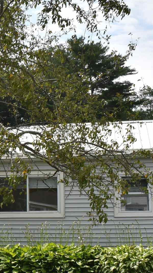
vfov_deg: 25.8
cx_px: -79
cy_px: 183
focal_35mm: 82
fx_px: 592
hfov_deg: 13.8
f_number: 11
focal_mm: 18
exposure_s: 1/200
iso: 100
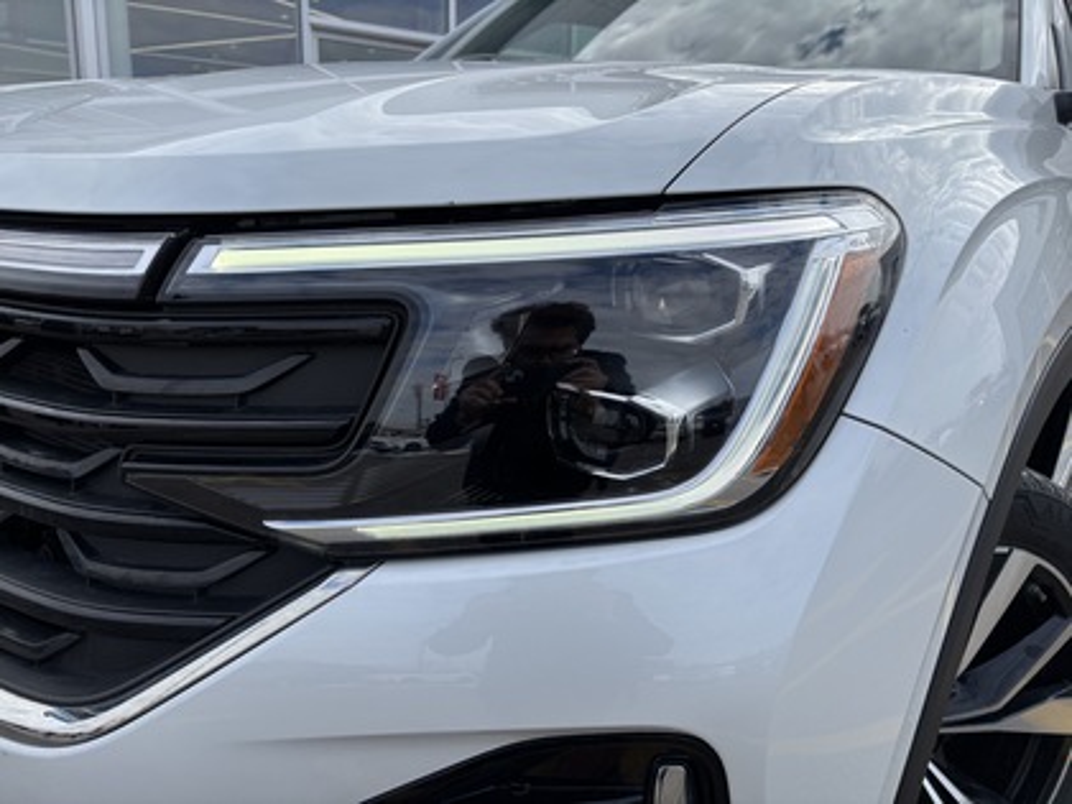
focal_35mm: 26
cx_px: 536
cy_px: 402
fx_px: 805
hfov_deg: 67.3
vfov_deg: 53.1
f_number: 1.6
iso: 50
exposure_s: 1/2778
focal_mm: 5.96
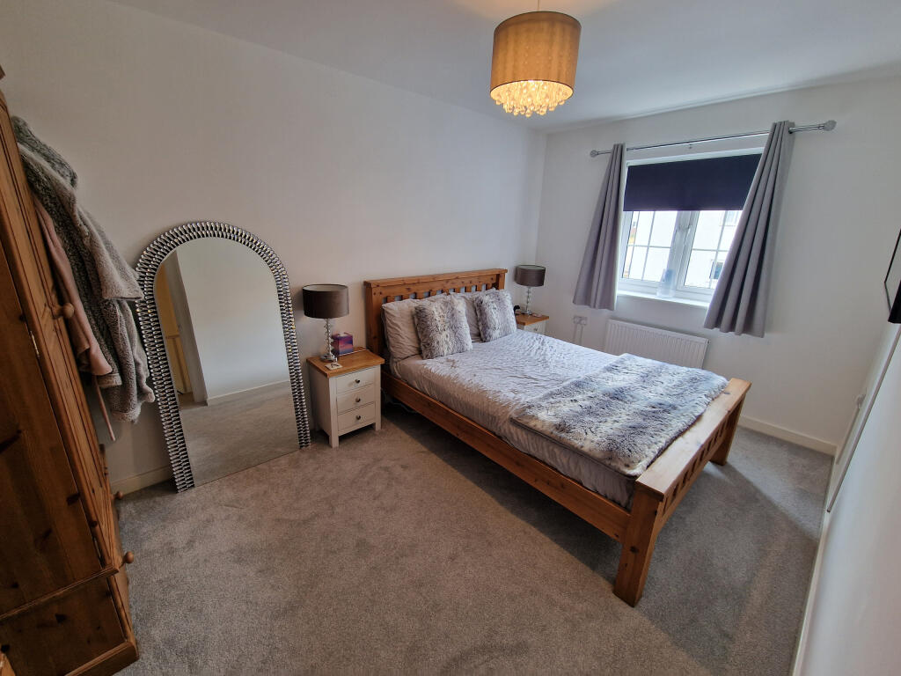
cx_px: 450
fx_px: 338
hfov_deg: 106.2
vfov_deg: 89.9
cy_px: 338
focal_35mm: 13
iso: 50
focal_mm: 2.2
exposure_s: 1/50
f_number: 2.2
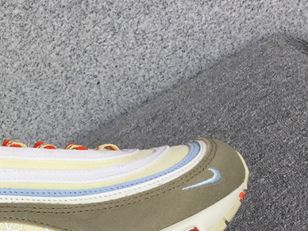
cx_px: -8
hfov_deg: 25.5
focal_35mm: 72
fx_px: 641
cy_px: 189
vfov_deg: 20.2
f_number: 2.4
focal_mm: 3.3
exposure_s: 1/110
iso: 25
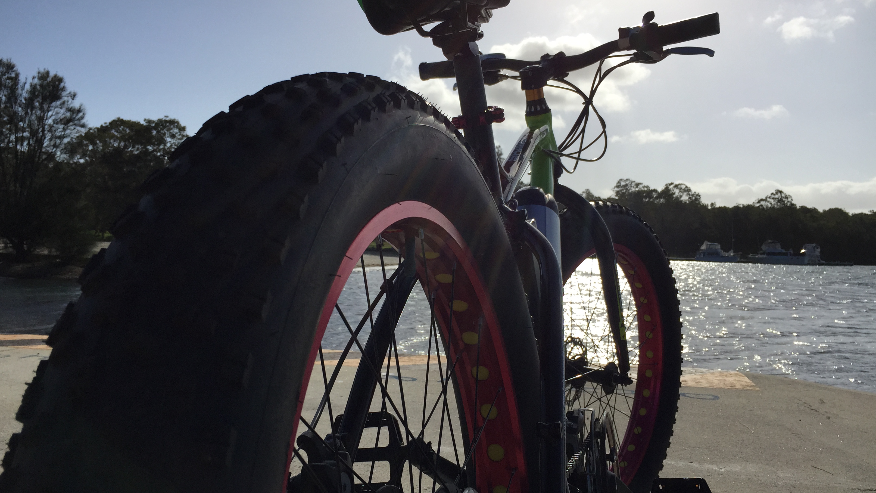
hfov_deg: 61.0
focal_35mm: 32
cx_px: 434
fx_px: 743
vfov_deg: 36.7
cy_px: 253
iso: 32
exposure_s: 1/6623
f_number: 2.2
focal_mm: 4.15
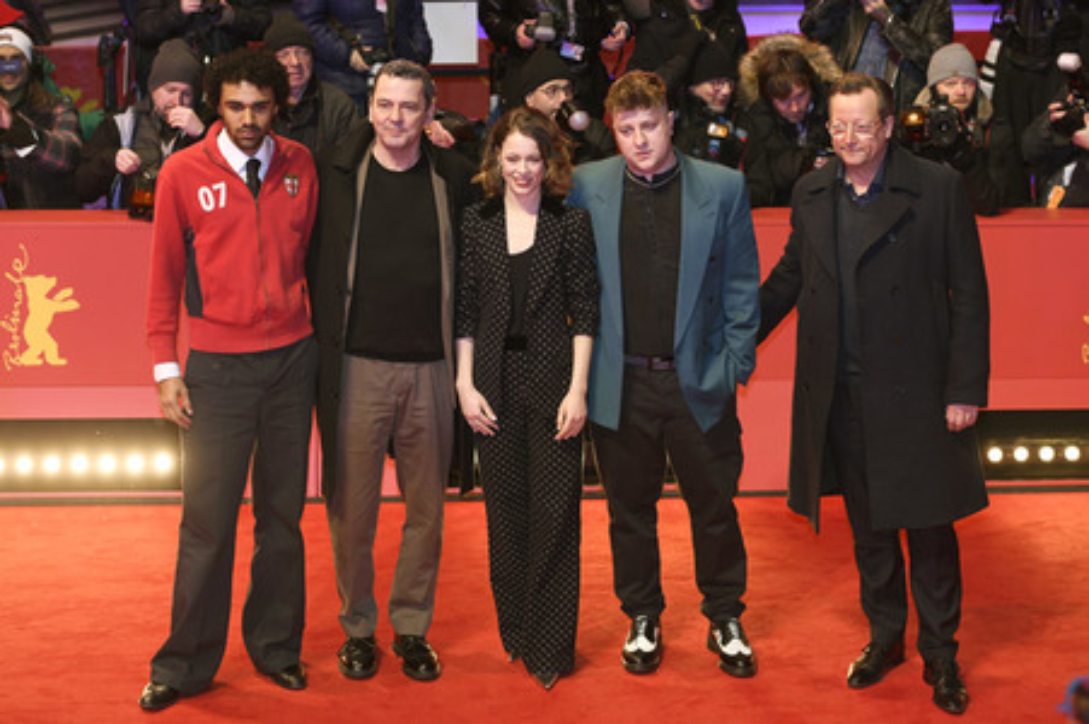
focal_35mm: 70
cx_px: 544
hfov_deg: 28.9
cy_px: 362
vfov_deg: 19.4
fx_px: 2116
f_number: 4.5
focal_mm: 70
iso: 1250
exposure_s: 1/250
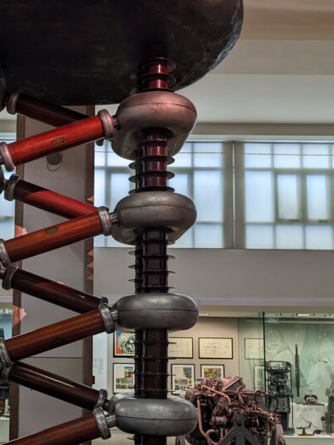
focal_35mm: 51
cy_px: 287
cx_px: 68
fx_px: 656
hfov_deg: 28.0
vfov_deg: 37.2
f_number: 1.73
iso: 81
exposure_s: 1/25
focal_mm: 4.38
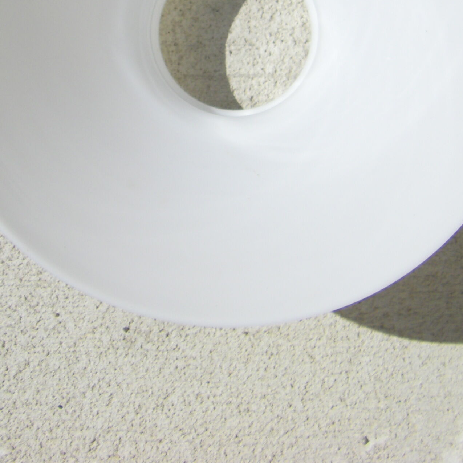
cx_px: 210
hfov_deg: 20.2
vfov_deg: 19.8
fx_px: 1301
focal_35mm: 86
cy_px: 53
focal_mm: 6.3
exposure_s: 1/500
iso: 64
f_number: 7
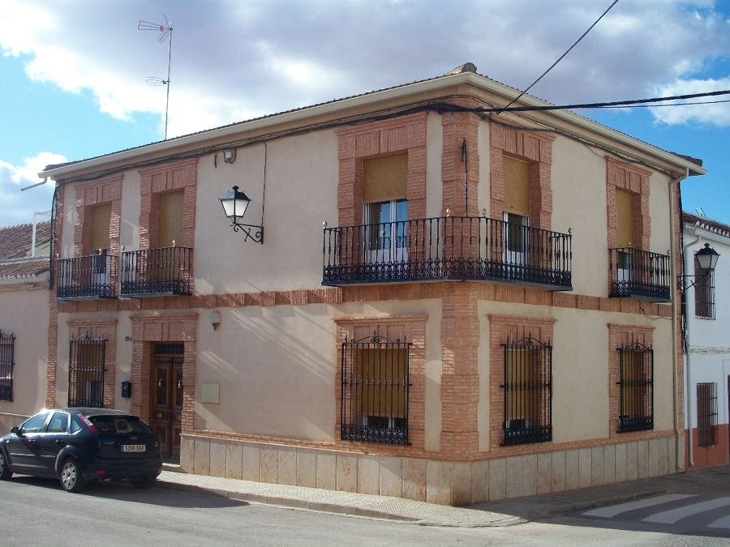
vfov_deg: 32.9
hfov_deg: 42.9
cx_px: 365
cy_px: 274
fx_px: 928
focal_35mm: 44
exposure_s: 1/640
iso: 80
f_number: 3.5
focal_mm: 7.8
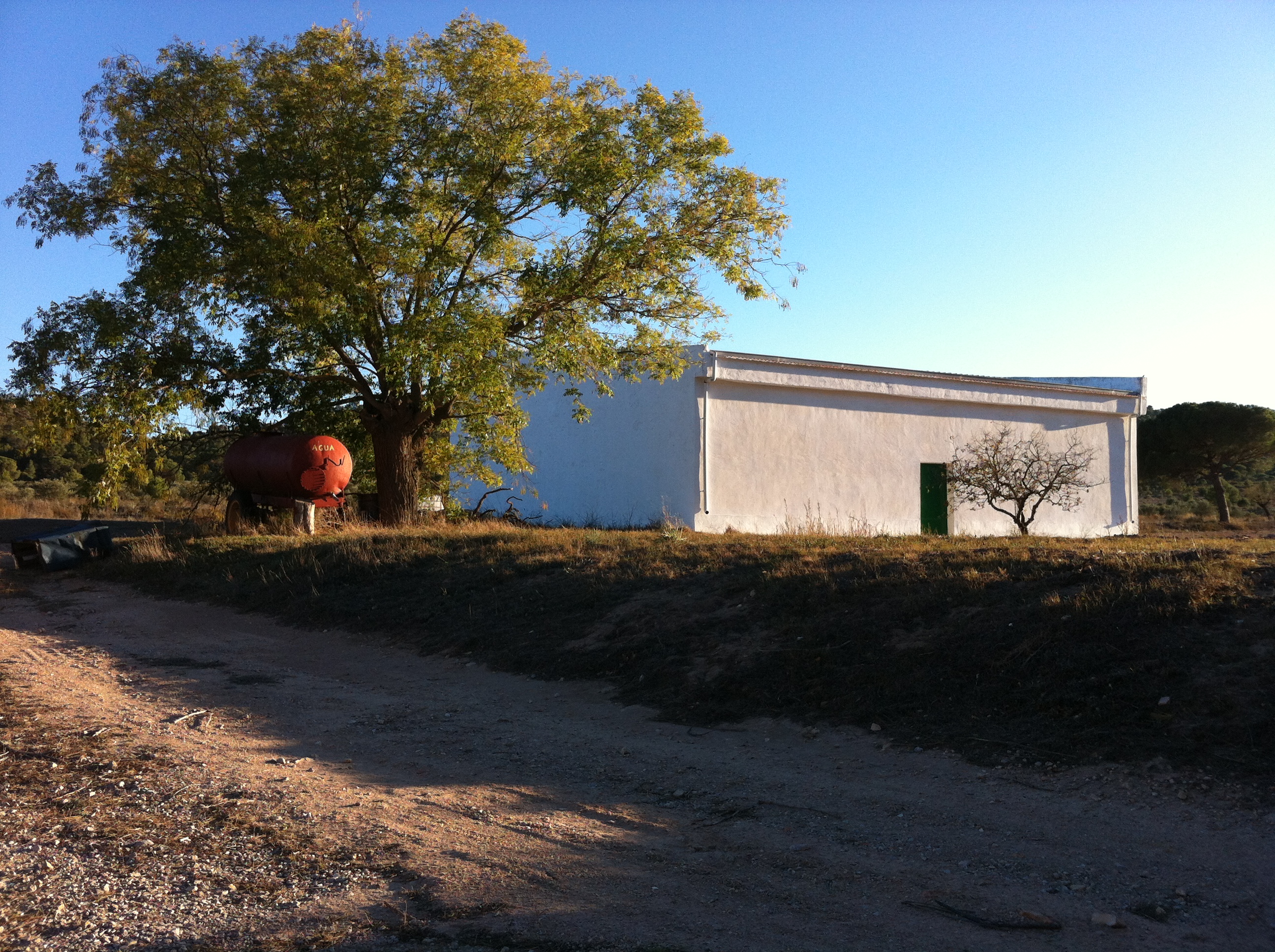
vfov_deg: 40.6
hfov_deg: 52.7
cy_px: 476
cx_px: 638
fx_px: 1287
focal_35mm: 35
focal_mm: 3.85
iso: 80
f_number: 2.8
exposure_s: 1/559
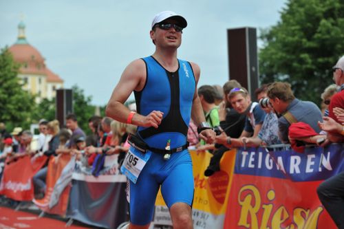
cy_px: 114
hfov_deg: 17.6
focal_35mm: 116
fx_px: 1108
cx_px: 172
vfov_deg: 11.8
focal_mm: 116
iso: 200
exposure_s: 1/1000
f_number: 5.6
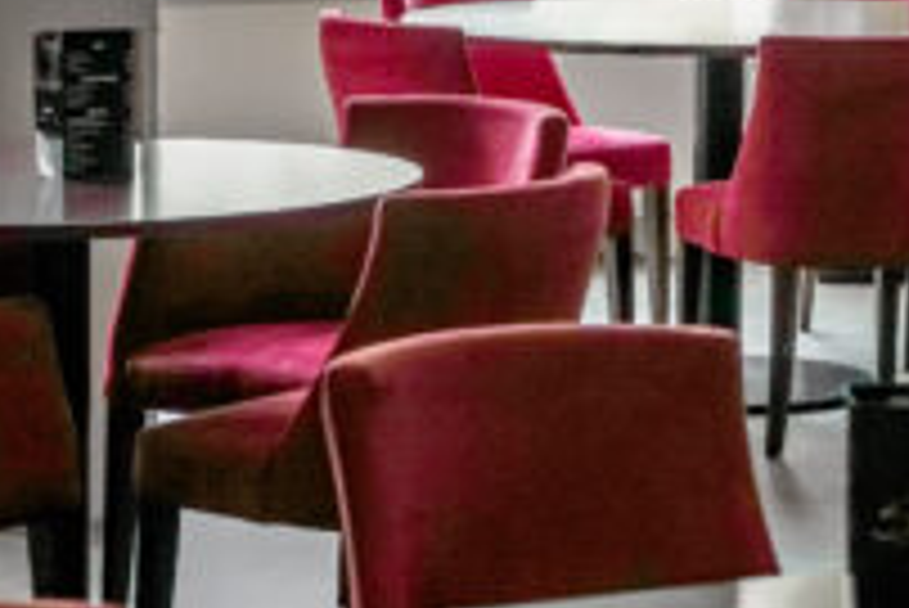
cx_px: 810
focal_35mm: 173
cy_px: -137
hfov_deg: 11.8
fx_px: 4371
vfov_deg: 7.9
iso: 1600
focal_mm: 50
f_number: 4
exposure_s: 1/160
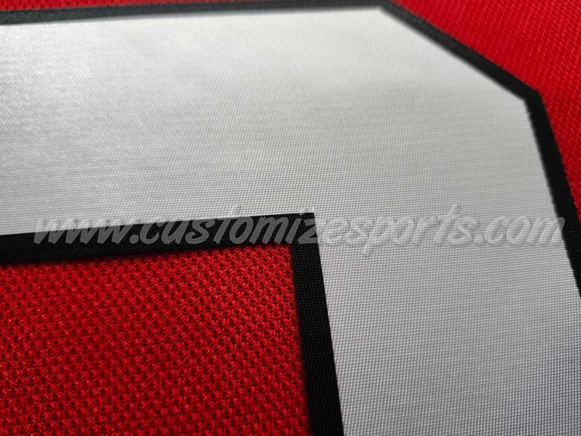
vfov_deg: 58.9
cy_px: 218
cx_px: 290
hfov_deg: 73.9
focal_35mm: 23
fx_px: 386
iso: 80
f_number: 1.8
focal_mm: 5.54
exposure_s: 1/120
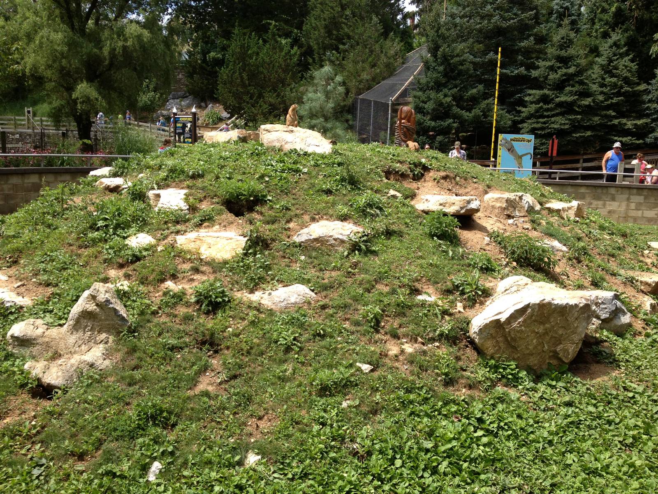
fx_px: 665
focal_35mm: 35
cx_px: 329
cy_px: 247
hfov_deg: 52.6
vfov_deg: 40.7
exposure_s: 1/1200
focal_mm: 4.28
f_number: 2.4
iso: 50
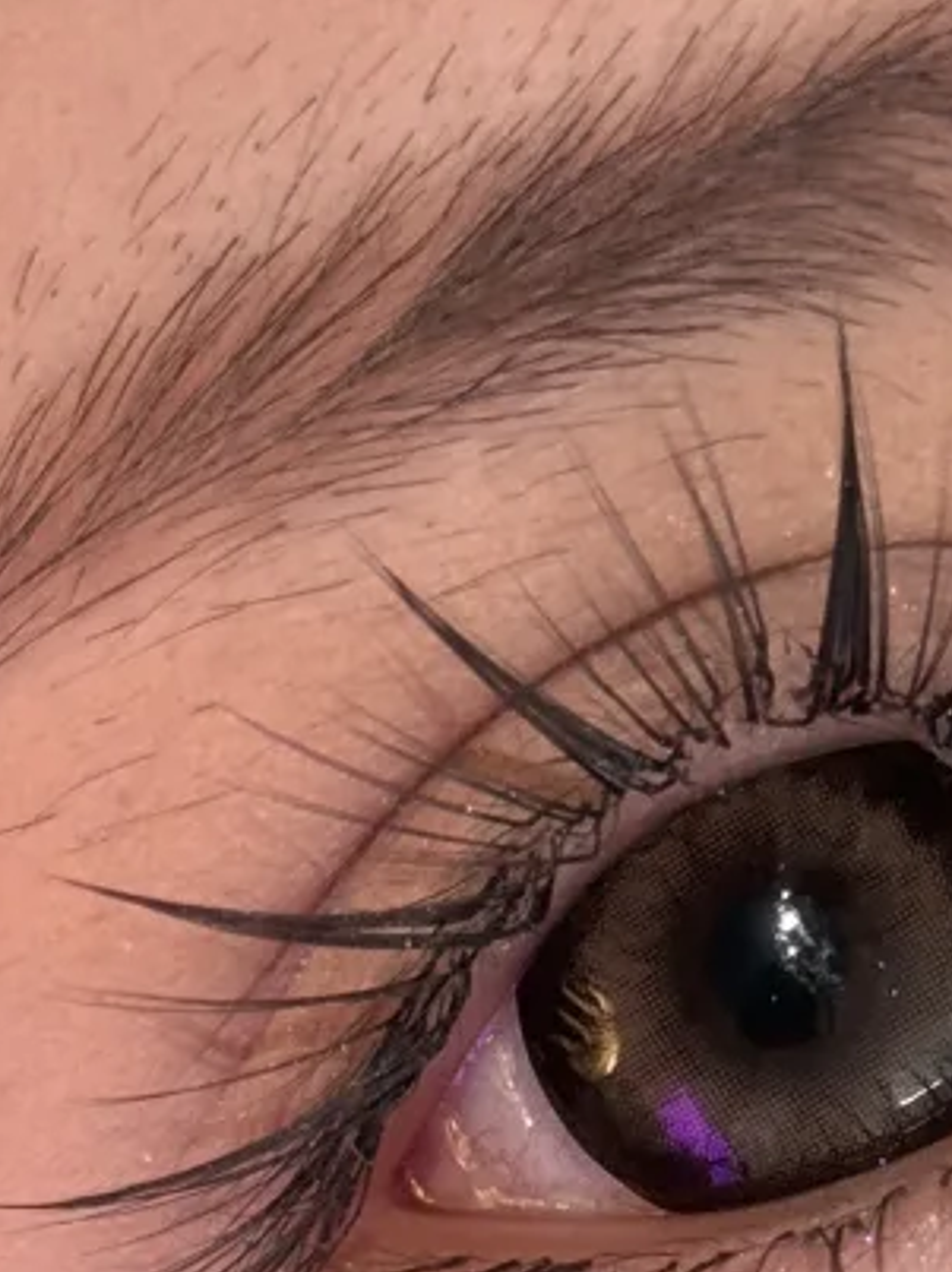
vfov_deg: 11.3
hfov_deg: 8.6
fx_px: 6314
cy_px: 1478
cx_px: 870
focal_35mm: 172
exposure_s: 1/60
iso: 160
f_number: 1.78
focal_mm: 6.76
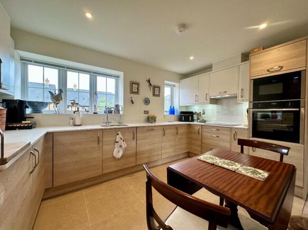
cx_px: 154
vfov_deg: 85.7
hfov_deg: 102.1
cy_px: 115
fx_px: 125
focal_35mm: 14
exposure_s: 1/100
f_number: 2.2
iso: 125
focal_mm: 2.22
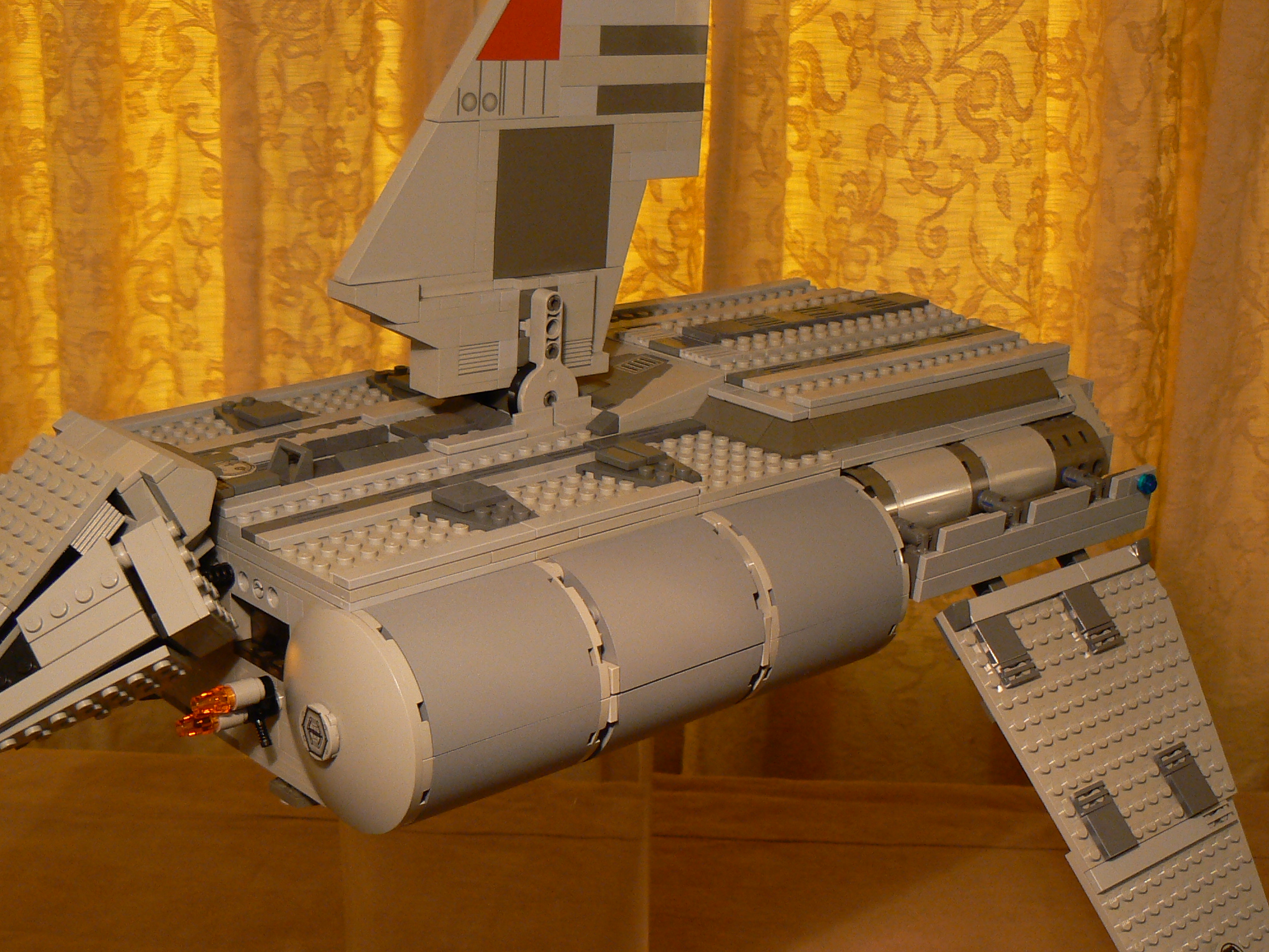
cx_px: 606
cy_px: 633
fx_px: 1870
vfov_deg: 28.4
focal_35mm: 51
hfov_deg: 37.5
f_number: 2.8
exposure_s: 1/10
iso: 100
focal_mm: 6
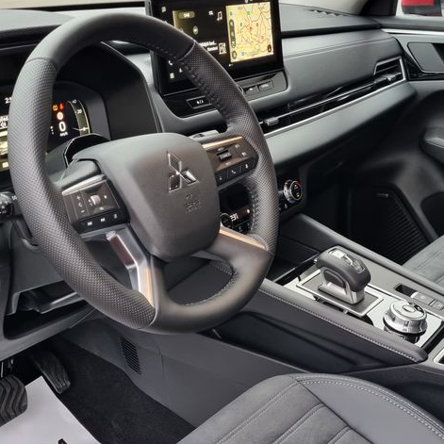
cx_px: 282
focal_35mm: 50
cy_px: 282
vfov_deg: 33.8
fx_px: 726
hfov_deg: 33.8
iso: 250
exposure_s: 1/100
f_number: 1.8
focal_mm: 5.4
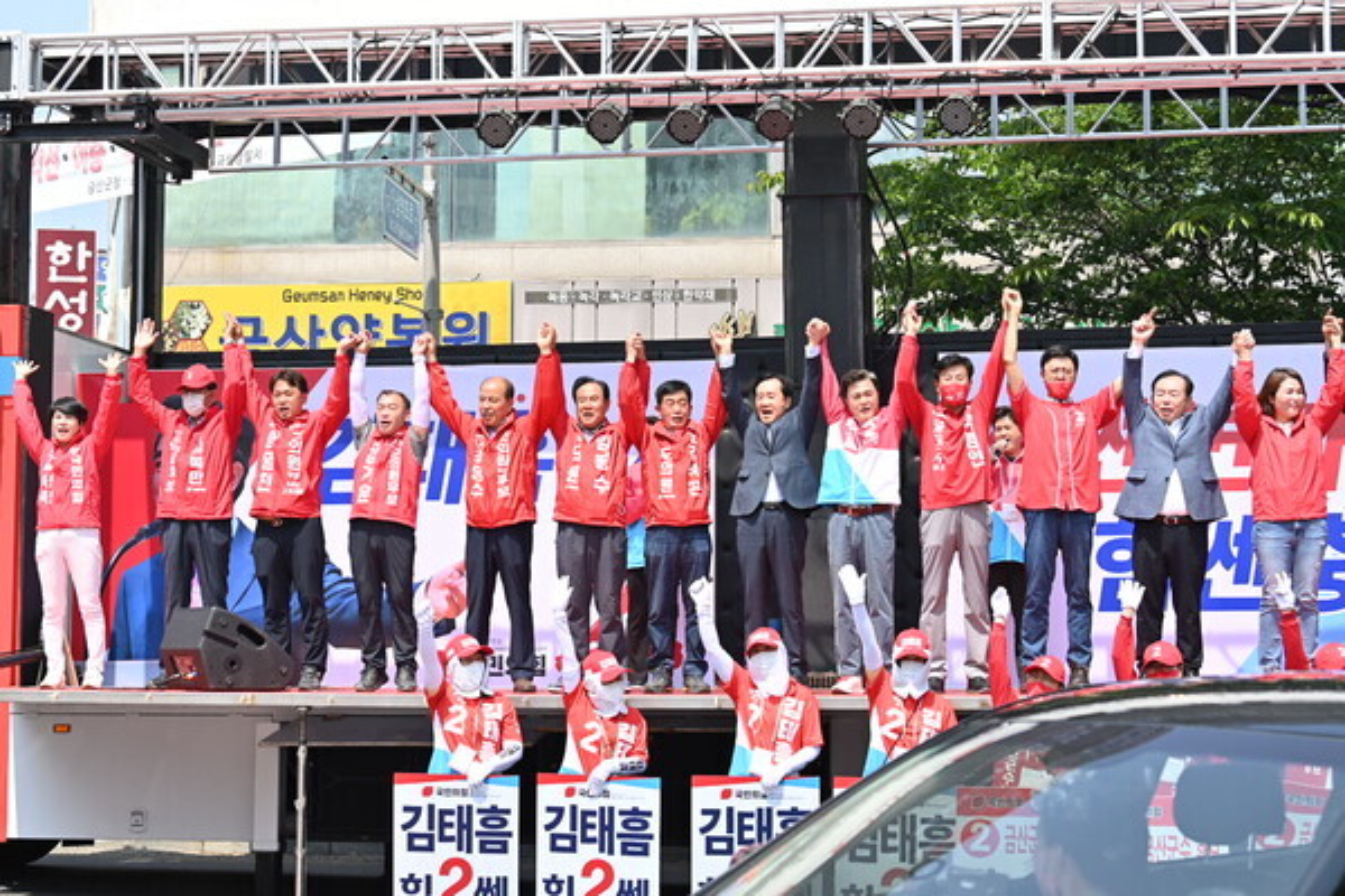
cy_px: 448
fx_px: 2615
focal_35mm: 70
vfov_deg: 19.5
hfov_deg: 28.8
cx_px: 672
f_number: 5.6
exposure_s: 1/320
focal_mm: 70
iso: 100
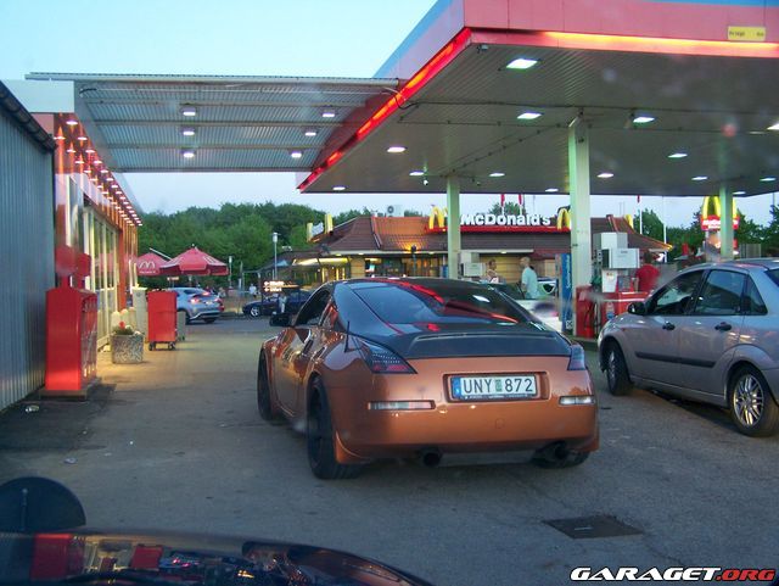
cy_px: 293
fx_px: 856
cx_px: 390
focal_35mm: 38
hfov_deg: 48.9
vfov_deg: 37.8
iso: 160
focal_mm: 6.3
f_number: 2.8
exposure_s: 1/20
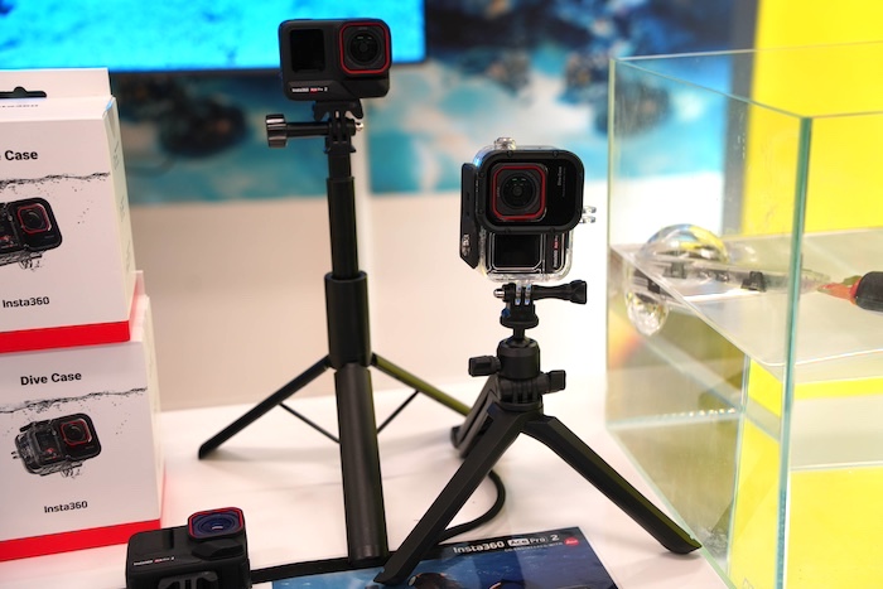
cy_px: 294
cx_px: 442
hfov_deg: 42.7
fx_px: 1128
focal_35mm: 46
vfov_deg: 29.3
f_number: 4
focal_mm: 46
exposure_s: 1/160
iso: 500
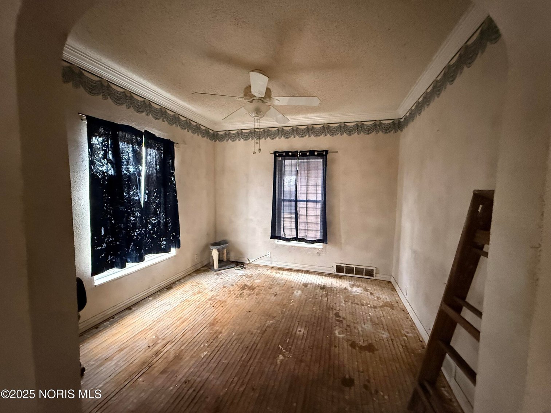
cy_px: 206
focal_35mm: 14
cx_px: 276
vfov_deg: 85.7
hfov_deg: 102.1
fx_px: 223
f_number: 2.2
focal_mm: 2.22
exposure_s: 1/60
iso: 1000
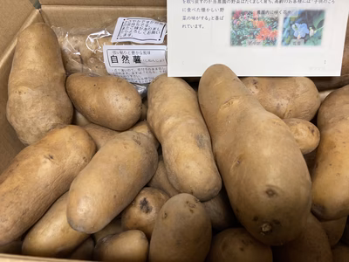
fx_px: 282
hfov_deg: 63.4
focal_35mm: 28
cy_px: 131
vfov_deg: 49.7
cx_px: 174
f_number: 1.8
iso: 125
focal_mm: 3.99
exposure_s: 1/50
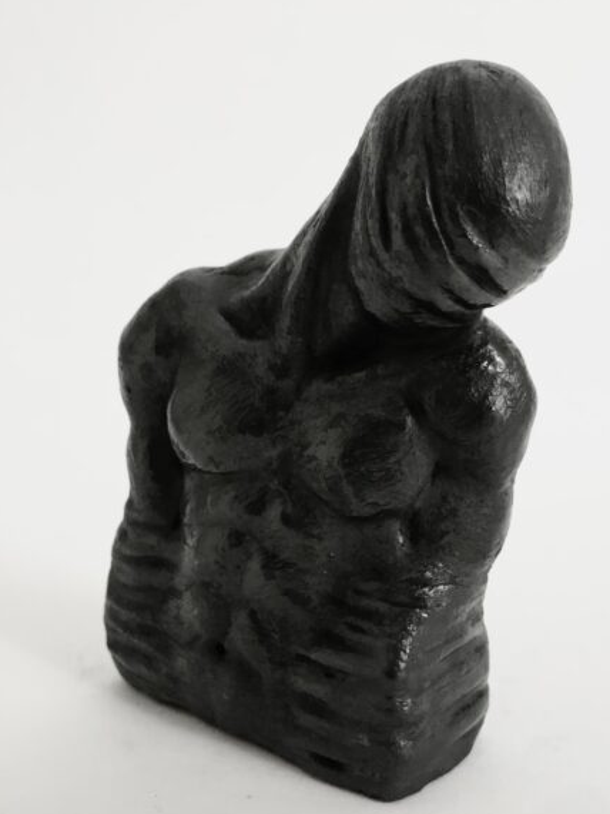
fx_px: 799
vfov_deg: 54.0
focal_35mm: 34
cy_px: 394
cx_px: 368
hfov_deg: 41.6
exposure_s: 1/30
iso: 100
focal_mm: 3.99
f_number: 1.8
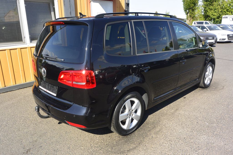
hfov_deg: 65.5
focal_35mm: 28
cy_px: 78
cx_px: 116
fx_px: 181
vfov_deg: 46.4
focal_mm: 10.7
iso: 160
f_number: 6.3
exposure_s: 1/250
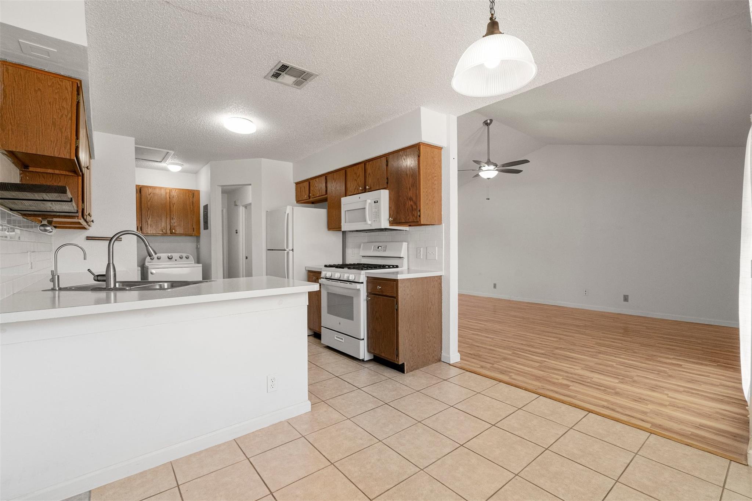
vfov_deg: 73.7
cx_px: 376
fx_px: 334
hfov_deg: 96.7
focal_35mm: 16
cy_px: 250
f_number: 8
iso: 2000
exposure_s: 1/13
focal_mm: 16
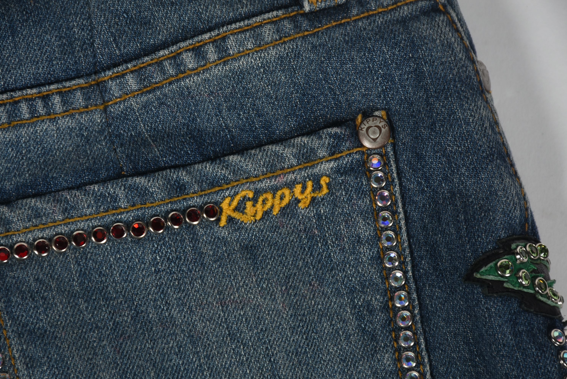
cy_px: 190
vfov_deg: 6.6
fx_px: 3310
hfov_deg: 9.8
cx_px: 284
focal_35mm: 210
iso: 200
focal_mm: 140
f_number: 10
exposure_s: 1/125
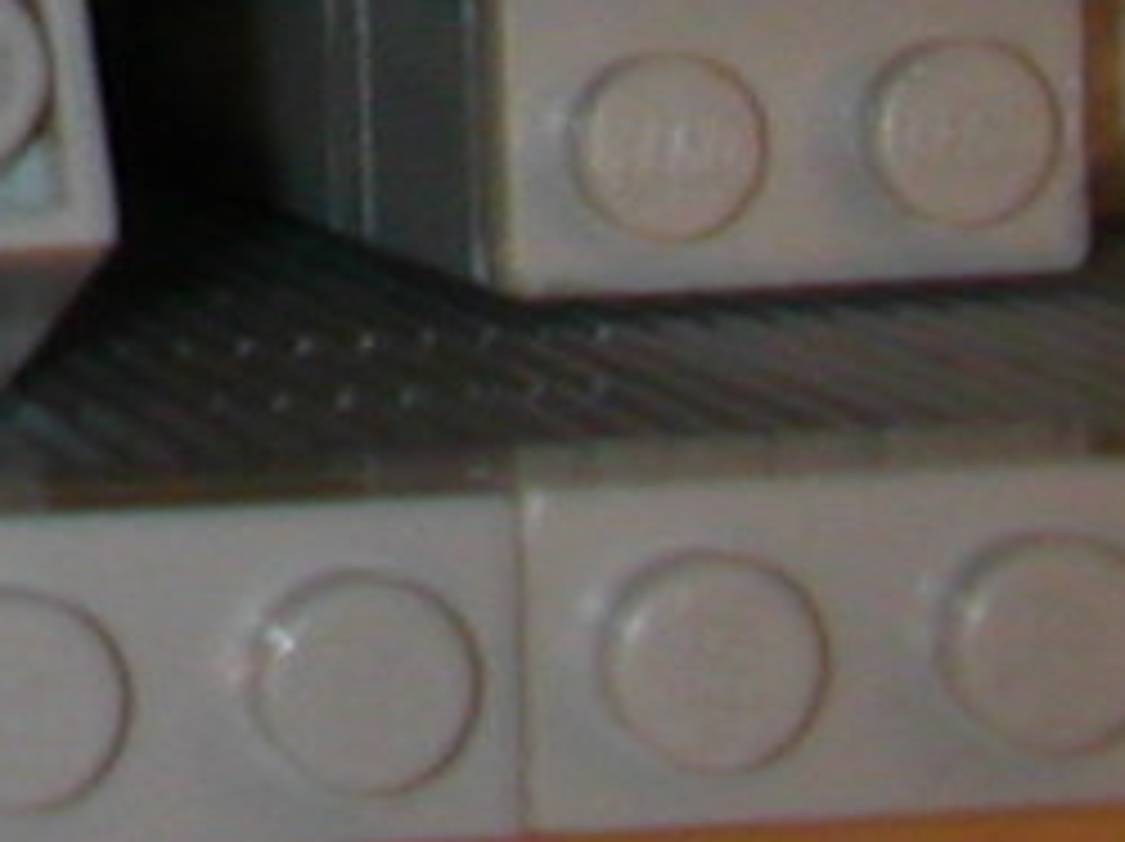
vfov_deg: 6.0
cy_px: -1130
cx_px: -2421
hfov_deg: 7.3
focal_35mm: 237
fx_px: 7695
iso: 100
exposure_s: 1/30
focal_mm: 5.6
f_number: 4.5
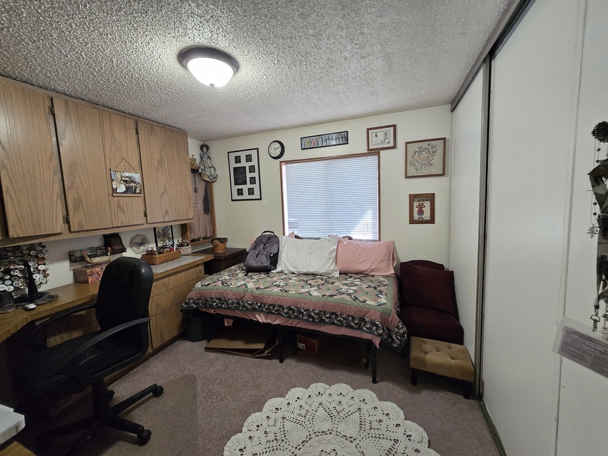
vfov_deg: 89.9
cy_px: 228
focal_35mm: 13
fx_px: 228
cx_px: 304
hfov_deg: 106.2
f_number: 2.2
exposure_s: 1/60
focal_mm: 1.7
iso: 160
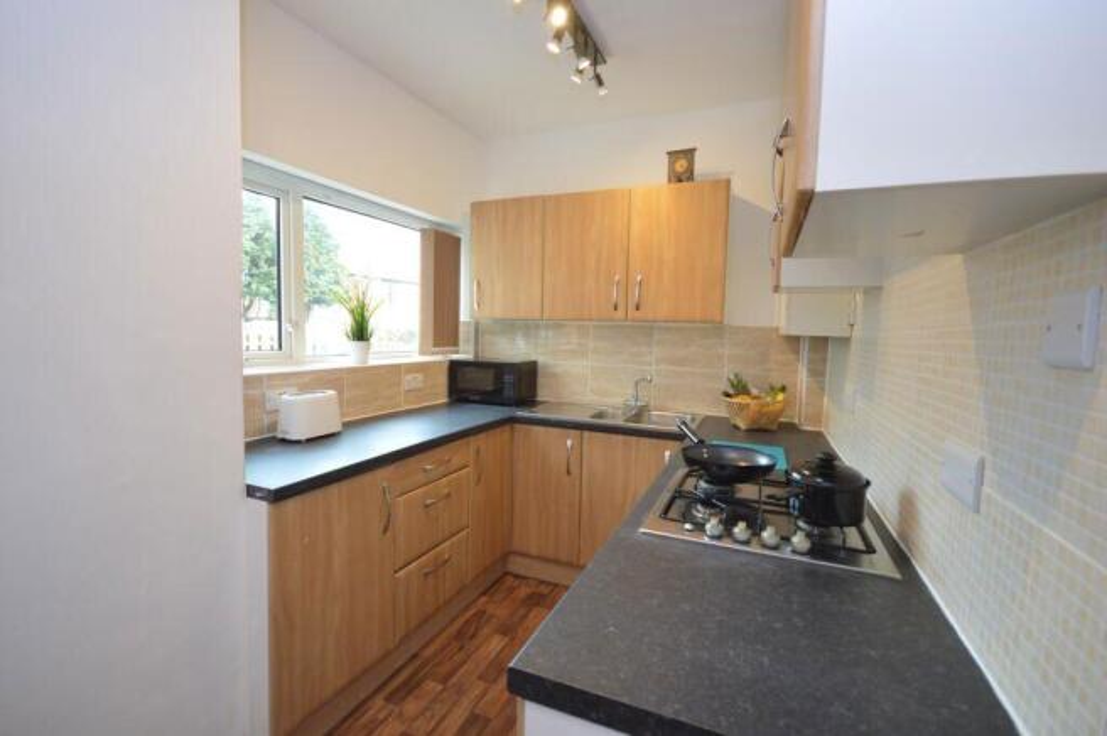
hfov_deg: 100.4
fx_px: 461
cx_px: 554
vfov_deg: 77.2
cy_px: 368
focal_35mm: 15
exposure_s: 1/80
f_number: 4.5
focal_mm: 10
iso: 400
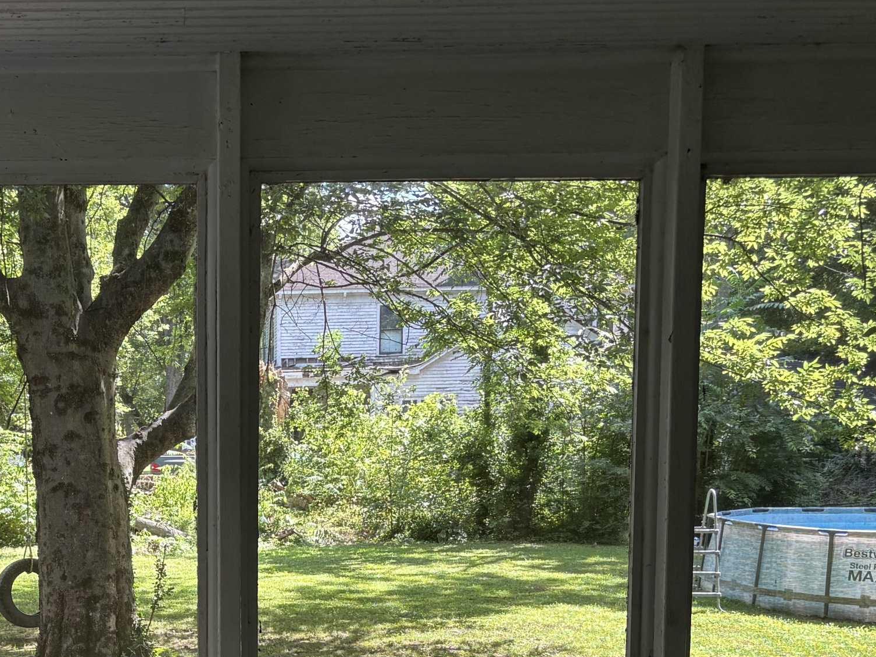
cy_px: 599
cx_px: 135
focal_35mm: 53
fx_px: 1341
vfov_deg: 26.5
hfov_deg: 34.7
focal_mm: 5.96
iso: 32
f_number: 1.6
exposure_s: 1/121
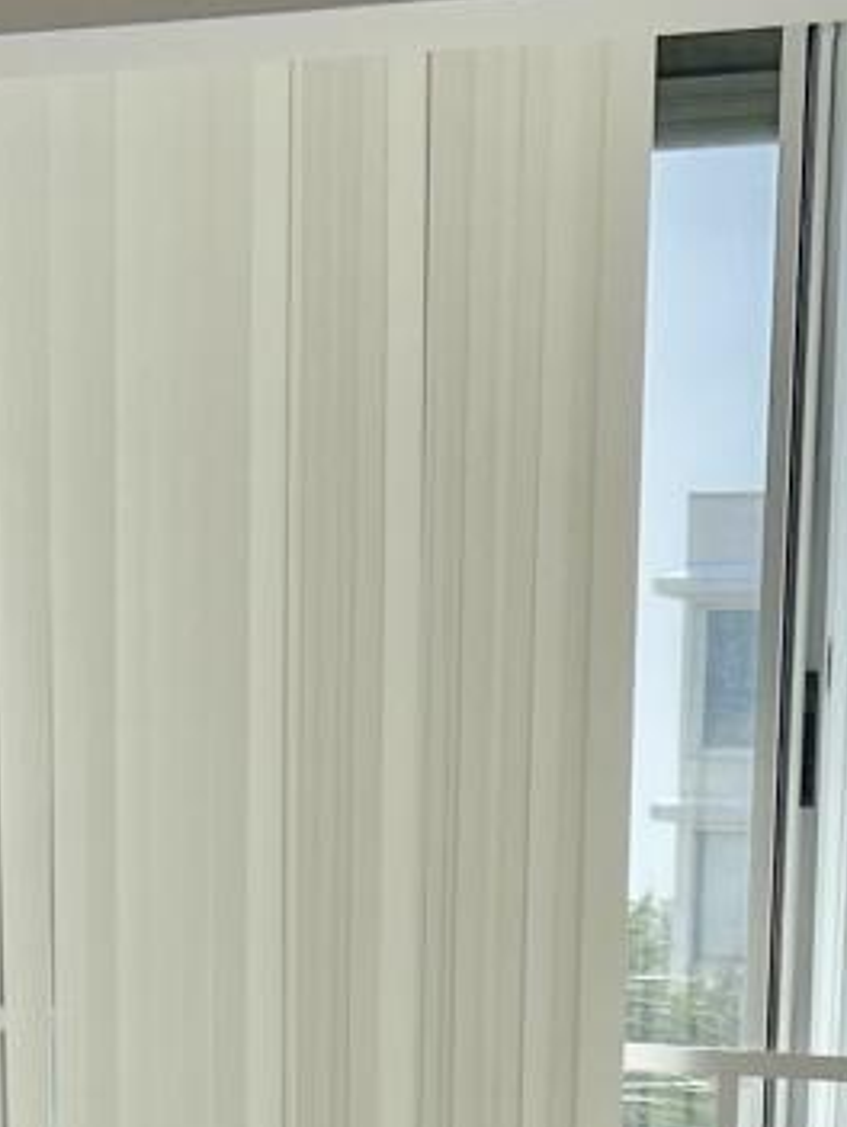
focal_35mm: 148
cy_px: 2845
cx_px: 587
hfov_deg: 10.0
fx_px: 4820
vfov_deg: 10.9
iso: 50
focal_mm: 5.7
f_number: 1.5
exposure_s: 1/2299
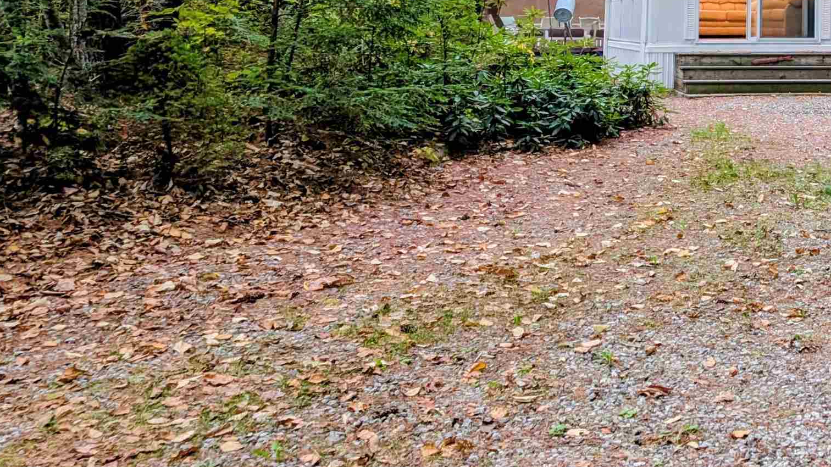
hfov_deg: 35.9
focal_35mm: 53
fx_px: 1168
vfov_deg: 21.6
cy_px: -35
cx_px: 801
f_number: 1.68
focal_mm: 6.9
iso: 61
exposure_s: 1/23.8
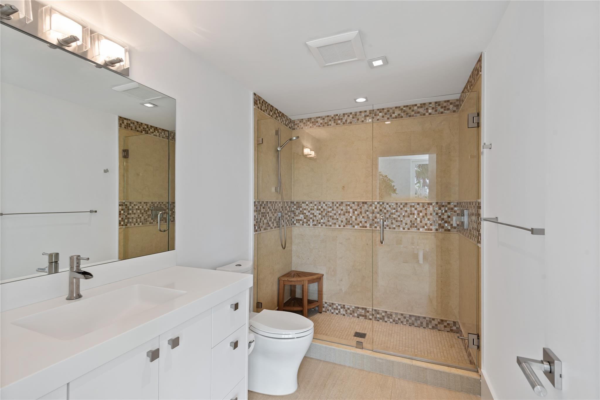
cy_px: 200
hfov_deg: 96.7
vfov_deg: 73.8
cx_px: 300
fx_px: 267
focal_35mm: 16
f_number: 8
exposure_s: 1/20
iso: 250
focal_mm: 16
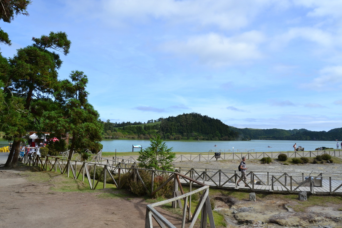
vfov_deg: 48.0
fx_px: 257
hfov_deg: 67.4
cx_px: 171
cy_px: 114
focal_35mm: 27
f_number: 8
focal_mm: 18
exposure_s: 1/250
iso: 100
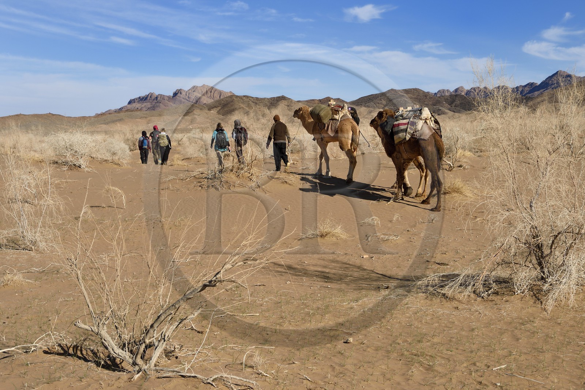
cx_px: 292
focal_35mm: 50
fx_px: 812
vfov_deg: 27.0
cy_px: 195
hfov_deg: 39.6
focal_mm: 50
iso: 200
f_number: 11
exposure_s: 1/500
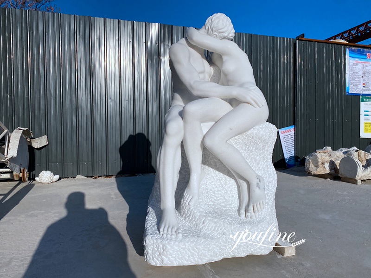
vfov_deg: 53.1
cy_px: 139
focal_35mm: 26
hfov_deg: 67.3
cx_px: 186
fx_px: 279
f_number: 1.8
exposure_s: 1/6061
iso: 32
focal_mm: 4.25
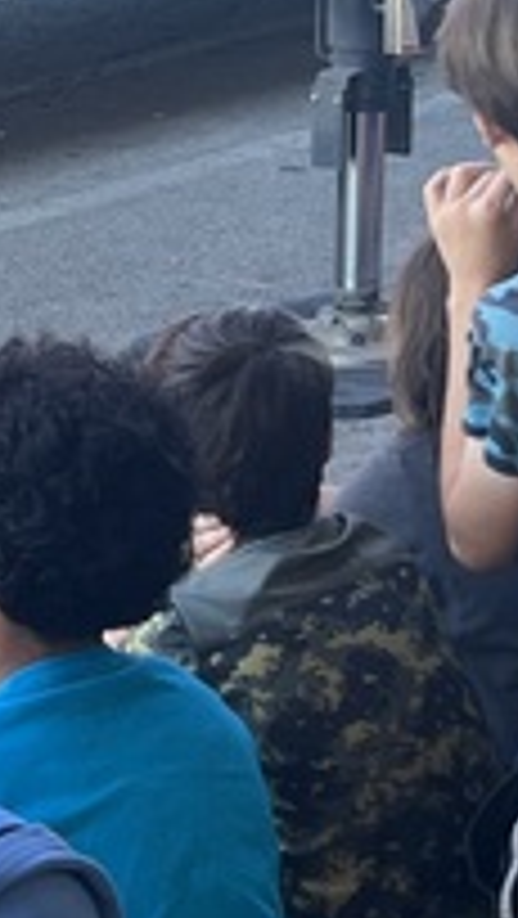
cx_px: 117
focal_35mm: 142
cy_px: 112
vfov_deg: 15.0
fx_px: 3462
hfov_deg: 8.5
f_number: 1.5
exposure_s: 1/298
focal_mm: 5.7
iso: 50
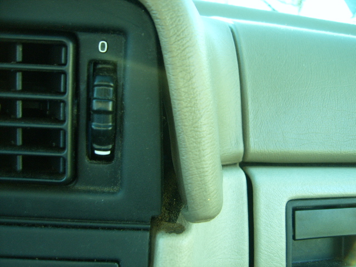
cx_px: 178
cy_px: 134
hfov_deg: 52.6
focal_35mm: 35
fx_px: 360
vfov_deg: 40.7
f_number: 2.8
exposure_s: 1/60
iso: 100
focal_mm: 5.8
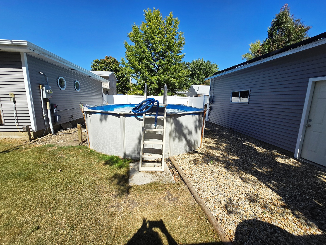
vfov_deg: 89.9
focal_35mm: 13
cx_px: 163
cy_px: 122
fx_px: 122
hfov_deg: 106.2
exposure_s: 1/2443
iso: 50
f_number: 2.2
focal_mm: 2.2
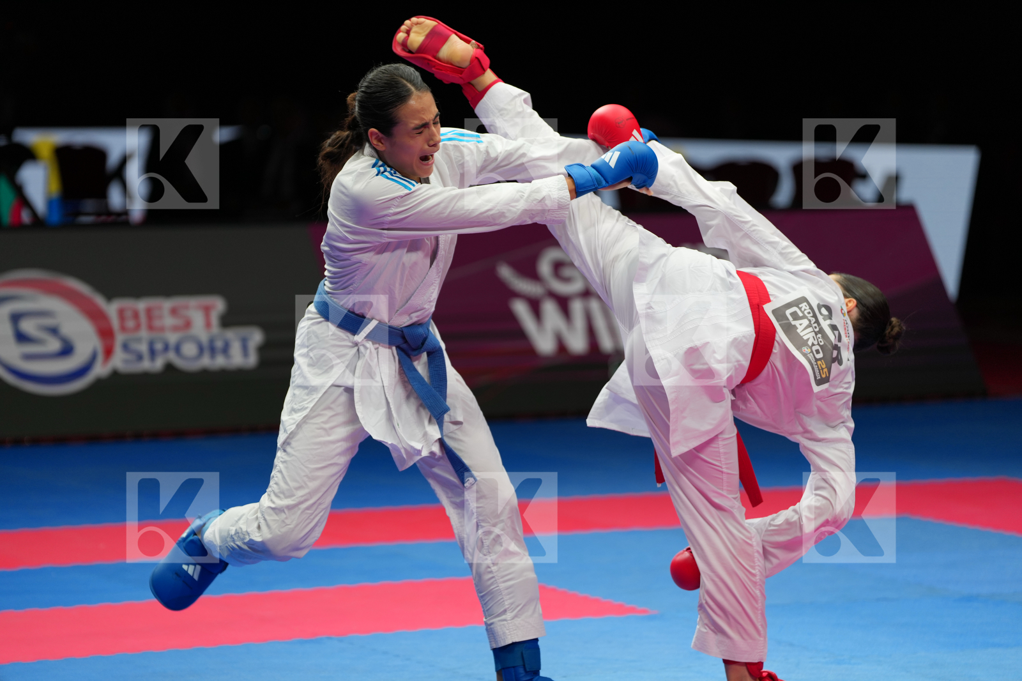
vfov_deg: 8.4
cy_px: 340
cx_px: 511
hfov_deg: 12.6
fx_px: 4626
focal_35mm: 163
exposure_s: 1/1000
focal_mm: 163
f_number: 2.8
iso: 500
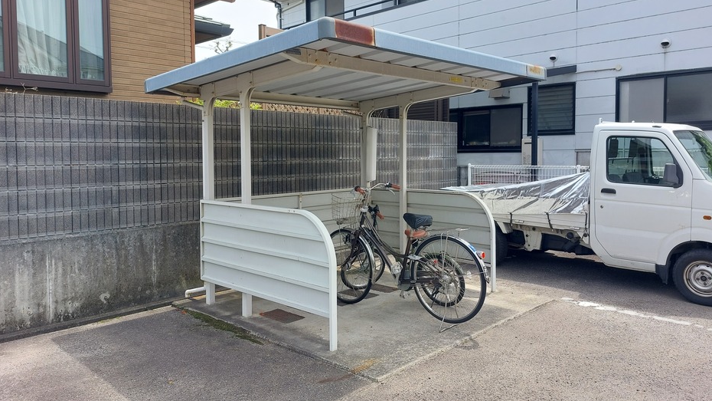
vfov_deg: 42.8
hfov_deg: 69.9
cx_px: 361
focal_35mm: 27
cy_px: 173
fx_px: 510
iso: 25
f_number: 1.8
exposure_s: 1/481
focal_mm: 5.23
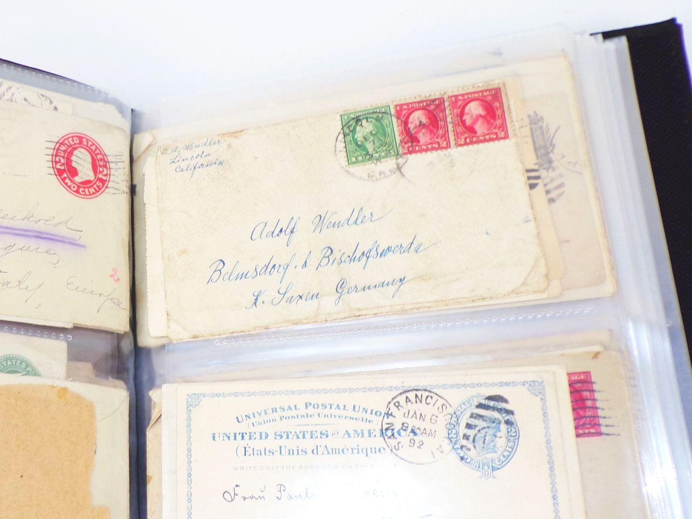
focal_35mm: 45
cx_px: 146
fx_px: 899
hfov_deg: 40.5
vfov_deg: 32.0
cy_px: 320
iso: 80
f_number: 3.1
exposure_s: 1/70
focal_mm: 5
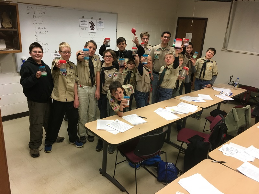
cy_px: 97
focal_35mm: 29
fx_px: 217
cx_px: 130
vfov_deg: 48.2
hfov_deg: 61.7
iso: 50
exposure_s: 1/33
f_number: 2.2
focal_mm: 4.15
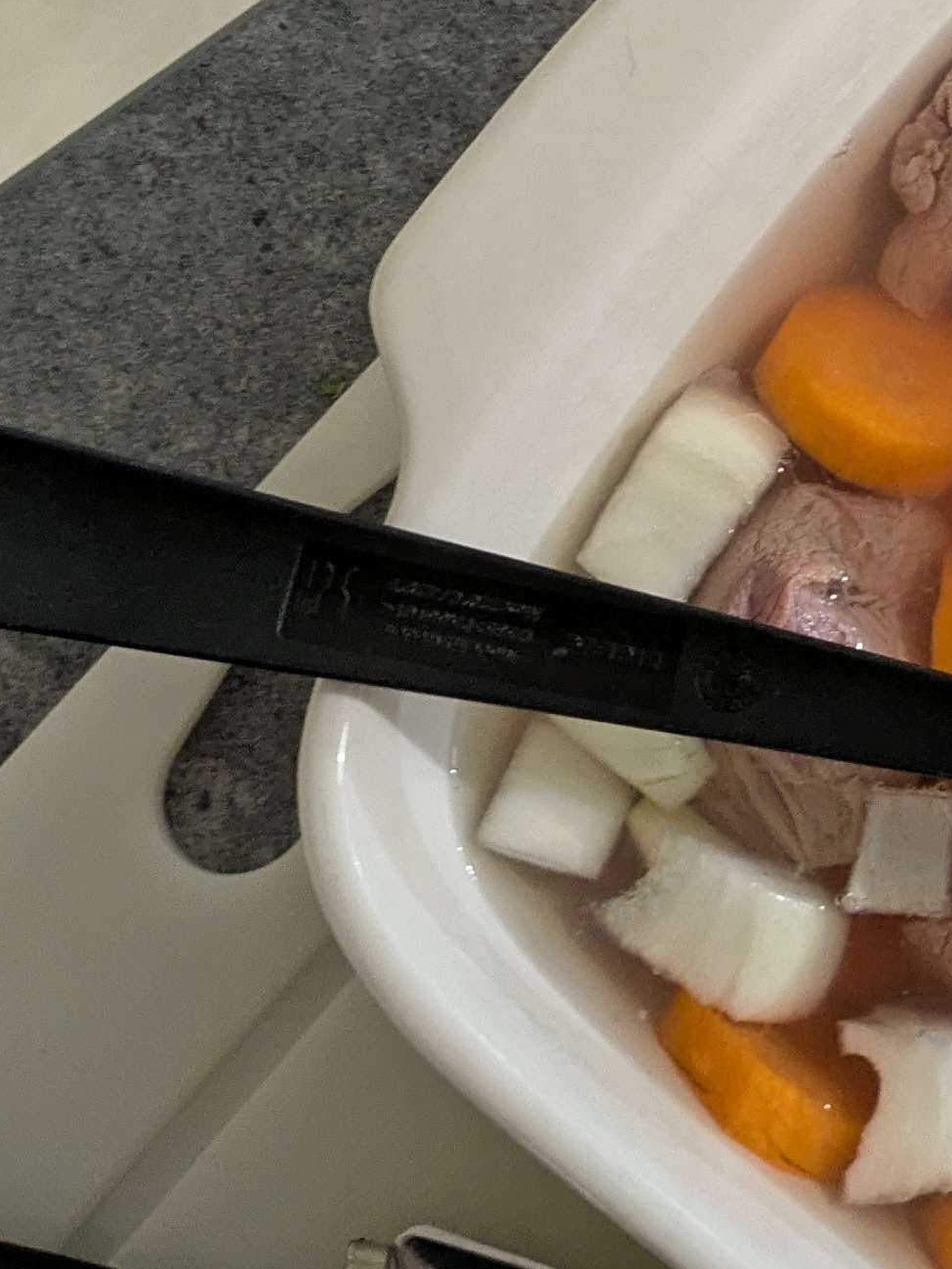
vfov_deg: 20.7
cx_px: 1485
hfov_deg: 15.2
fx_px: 3262
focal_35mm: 89
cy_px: -193
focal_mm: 5.43
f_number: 1.89
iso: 444
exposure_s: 1/33.3
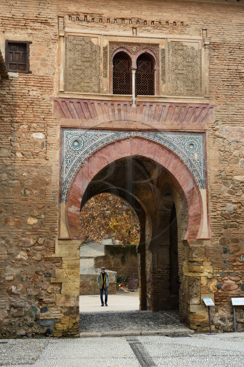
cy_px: 184
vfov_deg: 41.1
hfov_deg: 28.0
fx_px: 489
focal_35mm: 48
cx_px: 122
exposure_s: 1/60
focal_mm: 48
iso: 1600
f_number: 4.5
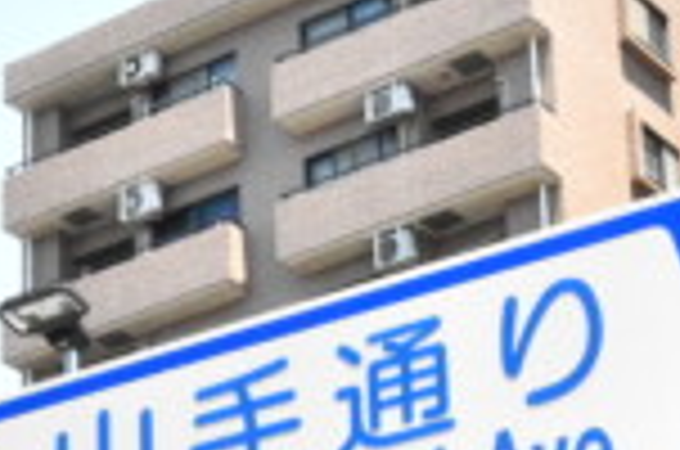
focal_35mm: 153
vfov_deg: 8.7
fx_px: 2884
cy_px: 700
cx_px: 180
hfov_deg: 13.4
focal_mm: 24
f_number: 16
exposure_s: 1/1000
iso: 6400
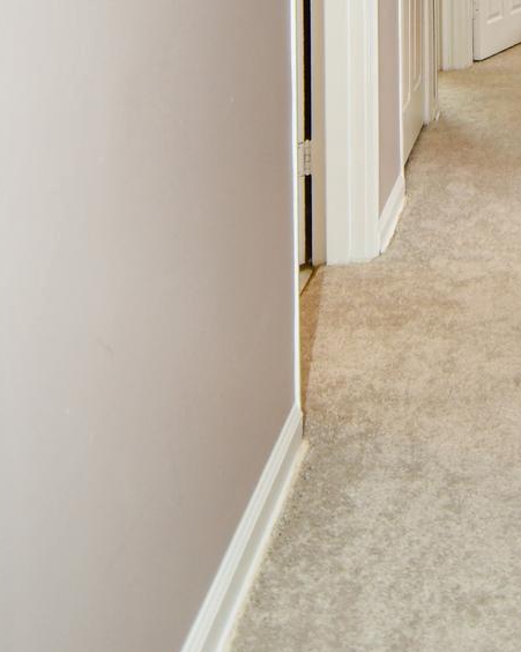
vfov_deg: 34.5
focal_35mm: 46
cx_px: 550
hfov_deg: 29.9
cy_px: -75
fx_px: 887
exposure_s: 1/60
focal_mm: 12
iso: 360
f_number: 4
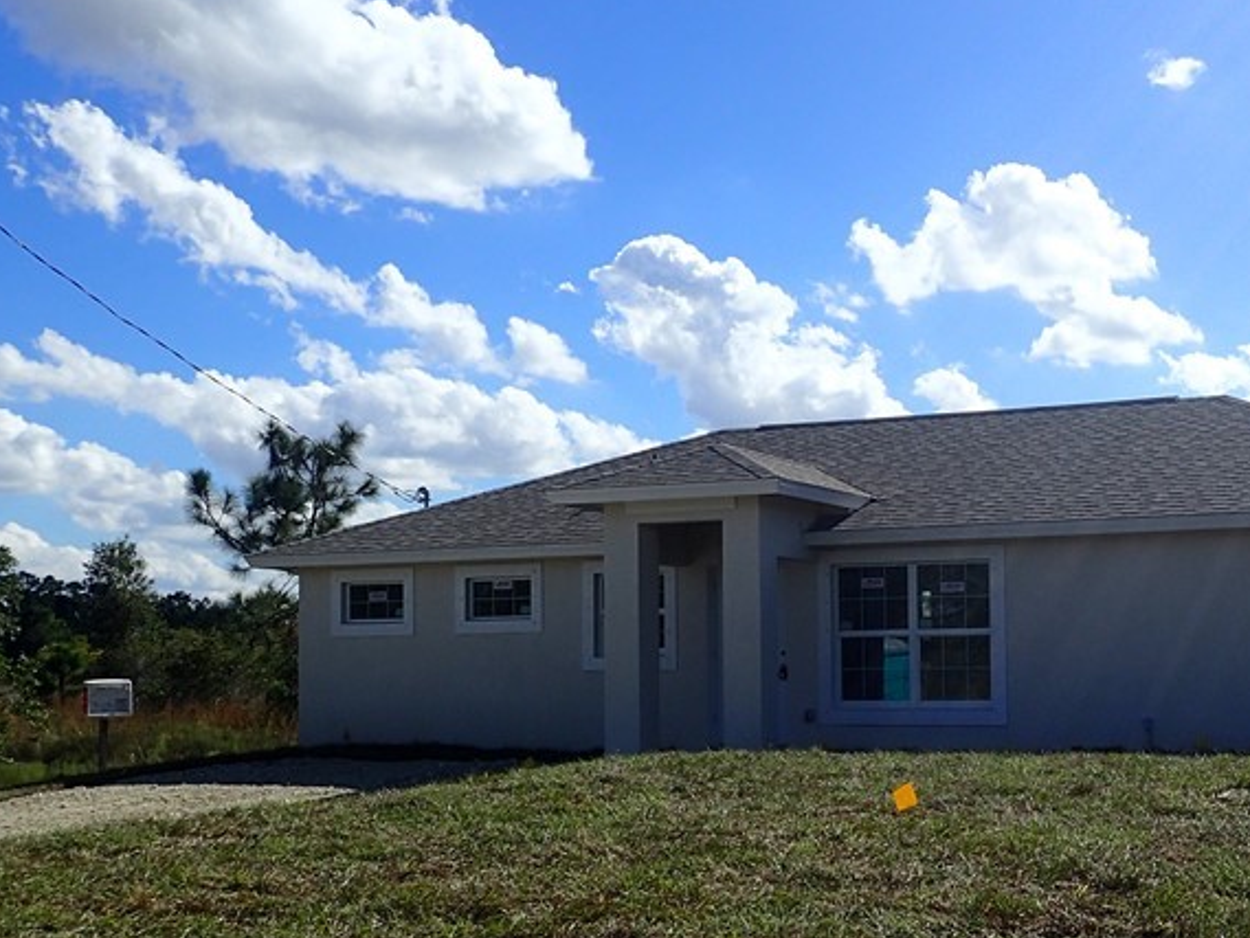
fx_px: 1625
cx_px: 931
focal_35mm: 45
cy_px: 608
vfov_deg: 32.0
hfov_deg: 40.9
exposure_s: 1/320
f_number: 8
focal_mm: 4.5
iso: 100
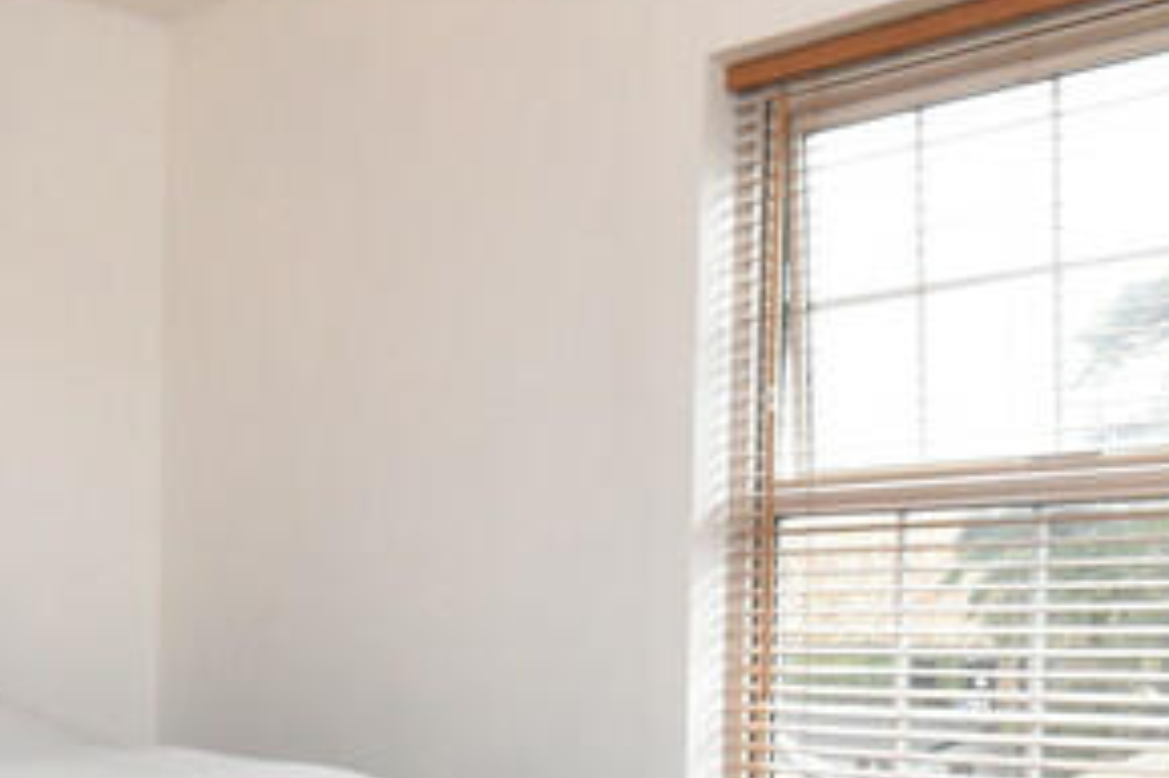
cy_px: 703
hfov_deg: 37.5
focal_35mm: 53
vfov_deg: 24.7
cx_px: 516
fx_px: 1720
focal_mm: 10
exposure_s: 1/60
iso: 2200
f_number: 16
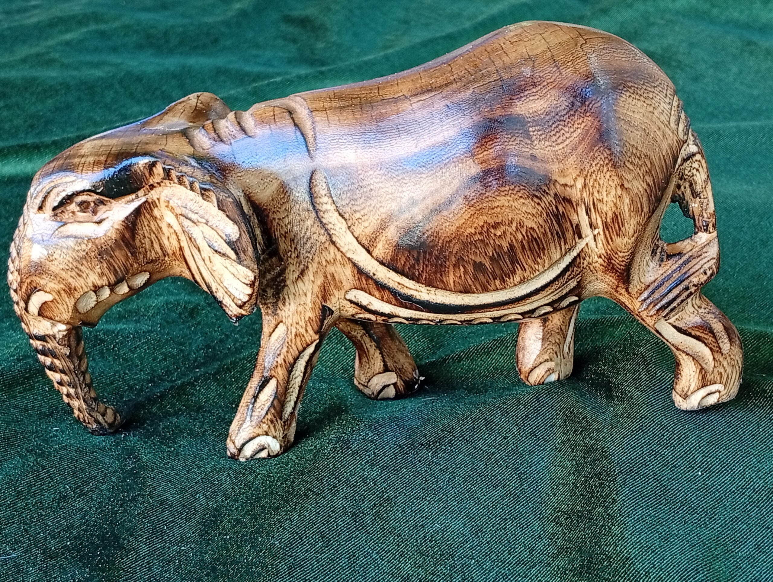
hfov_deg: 35.5
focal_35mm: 54
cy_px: 291
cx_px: 386
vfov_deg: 27.1
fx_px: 1208
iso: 246
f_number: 1.8
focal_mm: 3.98
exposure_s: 1/33.3
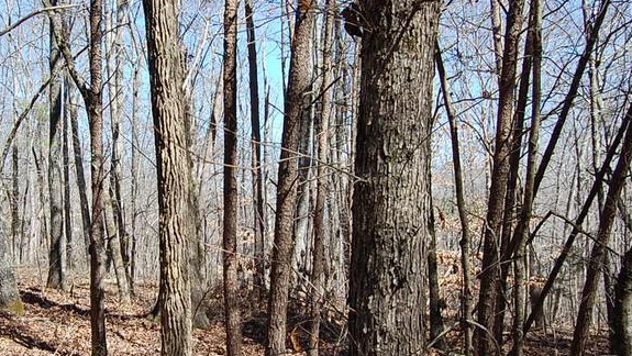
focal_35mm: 50
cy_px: 209
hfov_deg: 40.7
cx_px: 191
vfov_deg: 24.0
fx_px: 836
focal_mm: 19
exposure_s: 1/200
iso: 200
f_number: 7.1
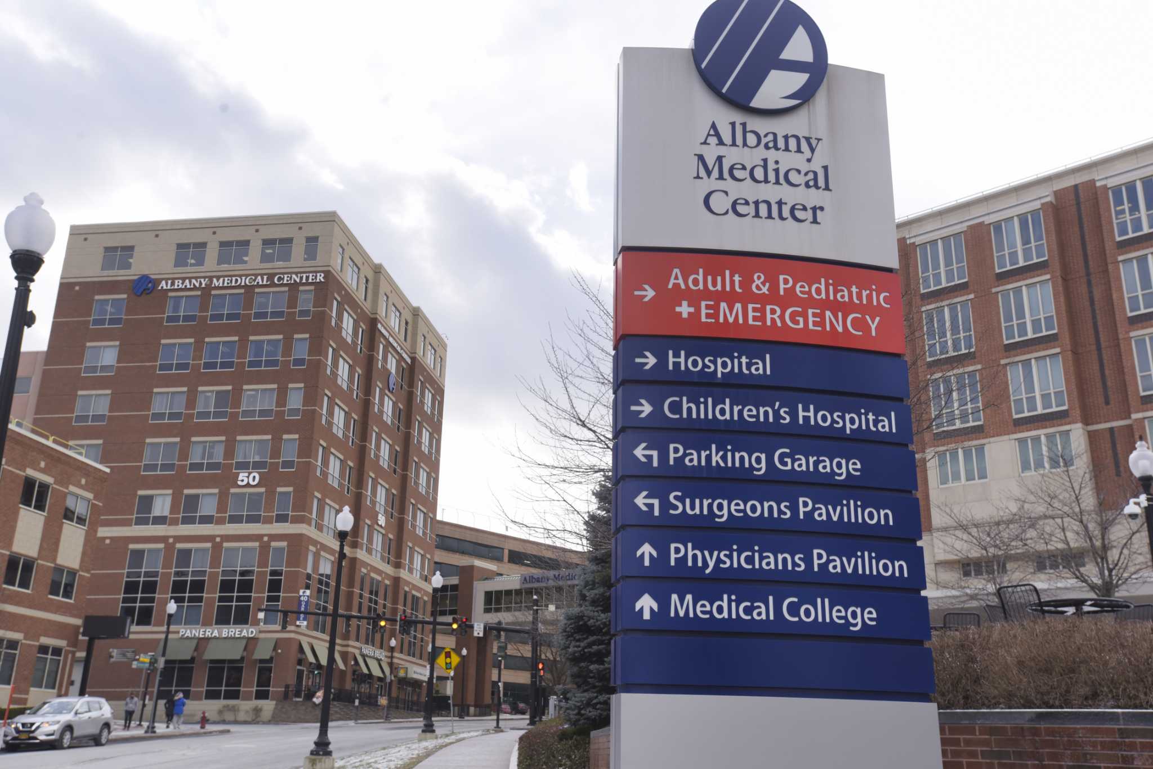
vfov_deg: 37.9
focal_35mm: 35
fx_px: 1121
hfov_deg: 54.4
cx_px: 576
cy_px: 384
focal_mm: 35
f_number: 8
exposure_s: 1/200
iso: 320
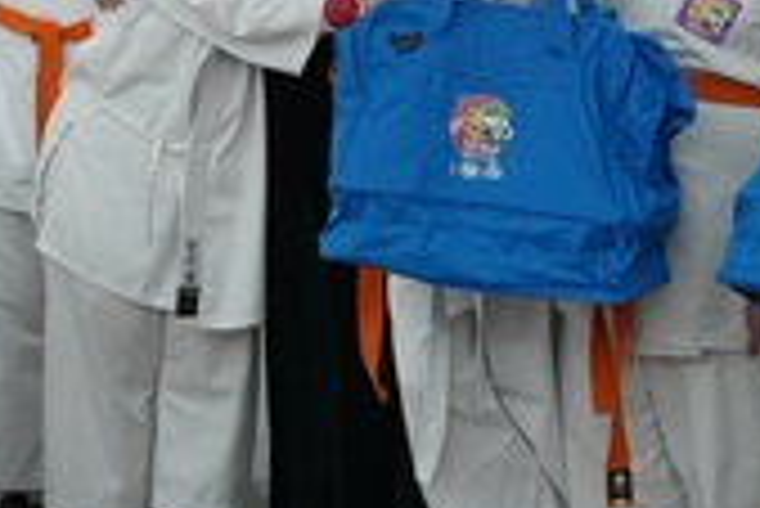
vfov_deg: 8.8
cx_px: 31
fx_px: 3296
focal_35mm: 156
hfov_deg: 13.0
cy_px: 43
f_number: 4
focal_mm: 33
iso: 4000
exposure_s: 1/160
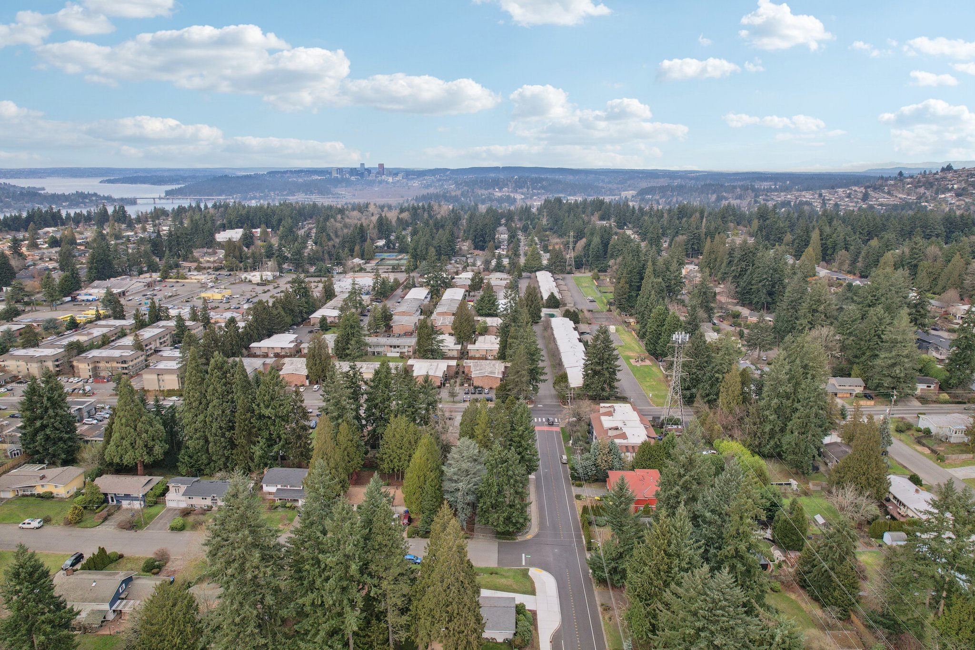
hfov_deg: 78.6
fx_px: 596
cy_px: 325
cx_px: 488
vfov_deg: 57.2
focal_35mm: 22
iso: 100
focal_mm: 8.4
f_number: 2.8
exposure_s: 1/640
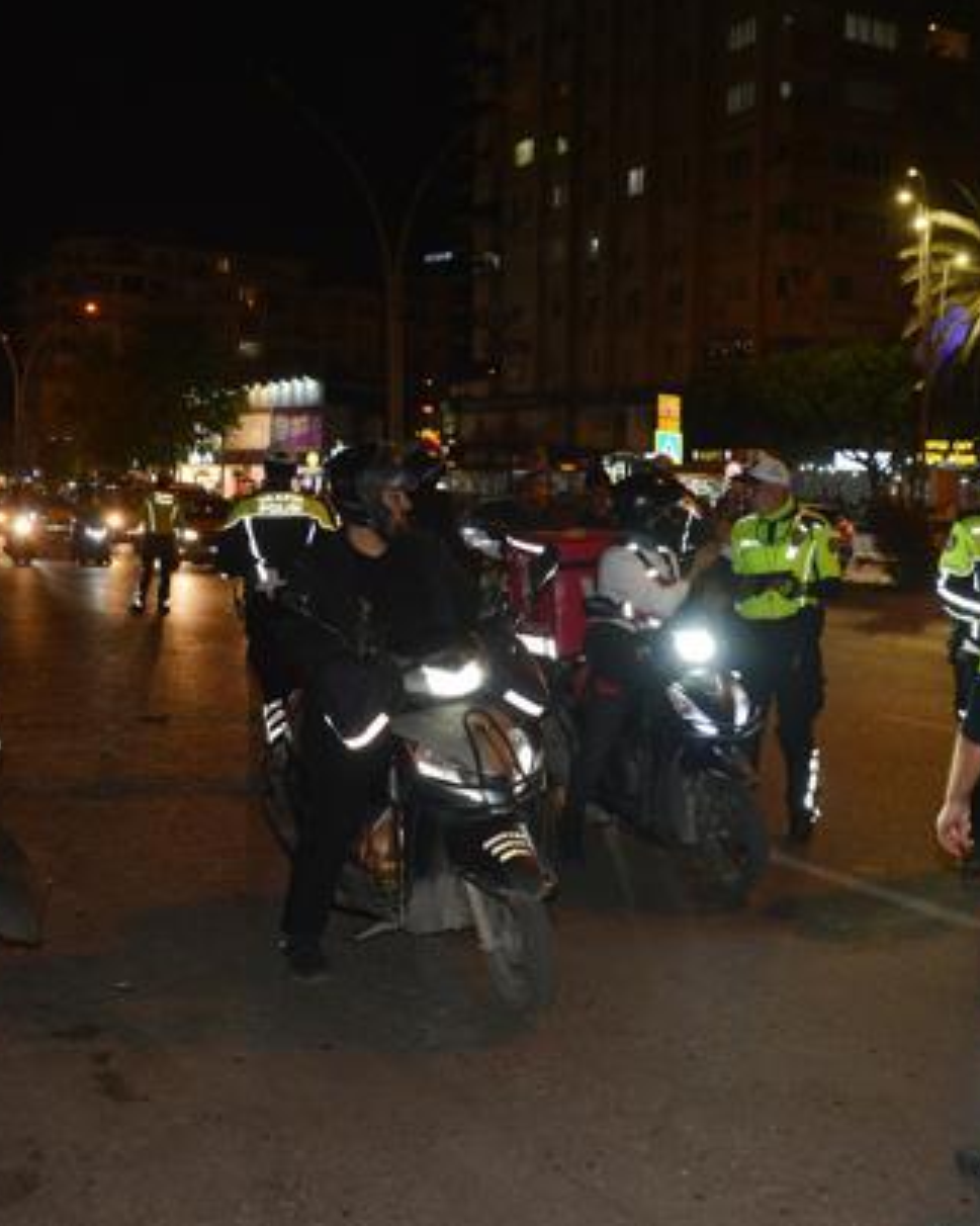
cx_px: 692
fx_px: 1451
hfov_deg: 36.7
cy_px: 607
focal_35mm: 40
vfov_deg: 45.8
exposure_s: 1/125
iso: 1600
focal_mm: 28
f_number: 5.6
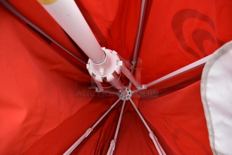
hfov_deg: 67.3
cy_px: 78
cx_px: 116
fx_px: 174
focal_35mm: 27
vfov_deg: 48.0
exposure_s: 1/250
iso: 200
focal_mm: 18
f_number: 6.3
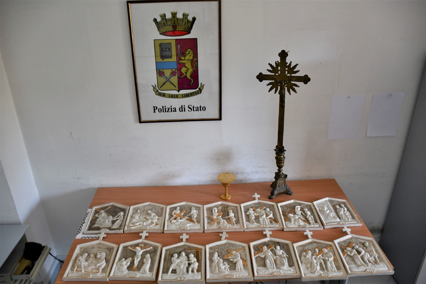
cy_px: 142
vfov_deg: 47.9
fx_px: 319
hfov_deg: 67.4
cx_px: 213
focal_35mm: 27
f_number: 3.5
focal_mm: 18
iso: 800
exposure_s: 1/250
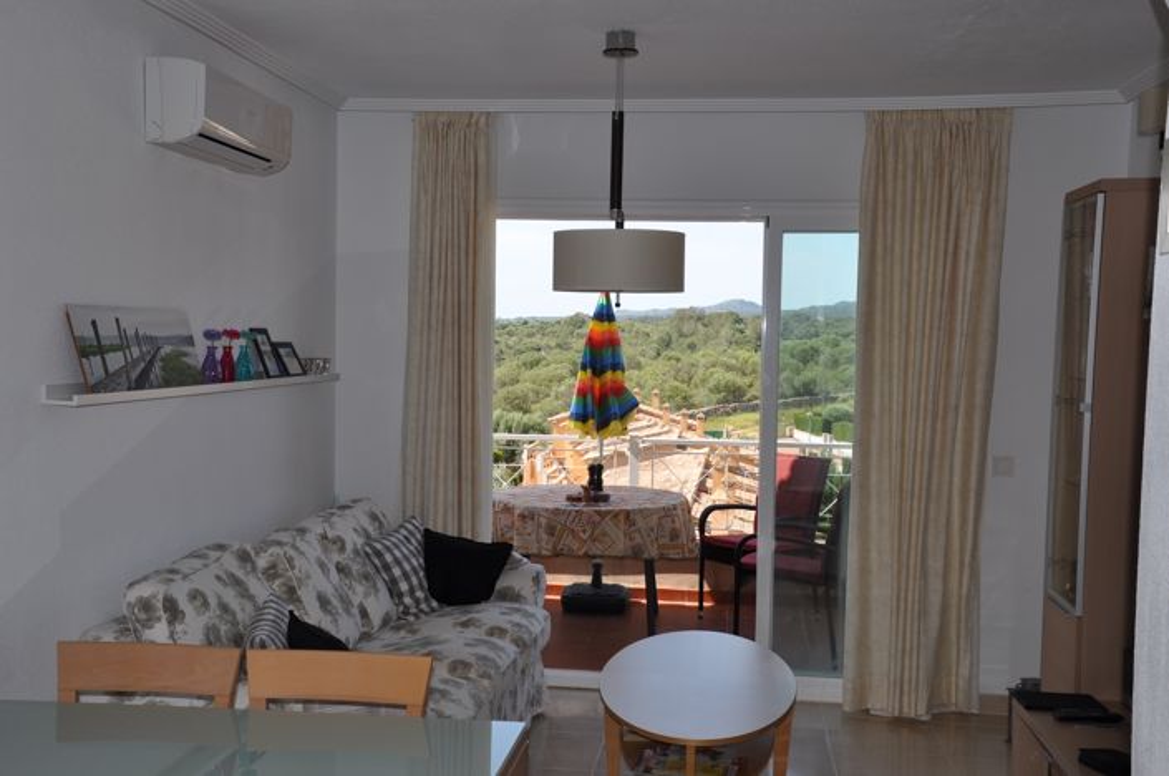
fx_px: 1265
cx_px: 584
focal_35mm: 39
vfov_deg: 34.1
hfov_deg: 49.6
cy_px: 388
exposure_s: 1/200
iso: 200
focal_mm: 26
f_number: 7.1
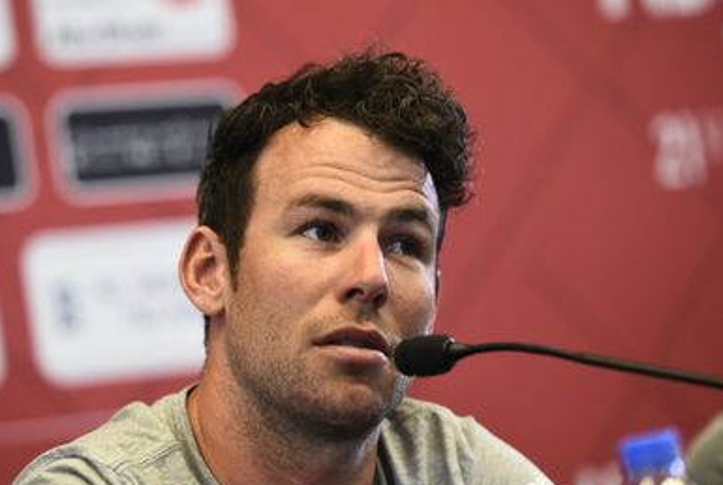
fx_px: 3641
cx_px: 323
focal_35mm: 181
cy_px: 251
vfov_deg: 7.6
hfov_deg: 11.3
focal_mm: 155
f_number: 3.5
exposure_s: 1/320
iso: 4000
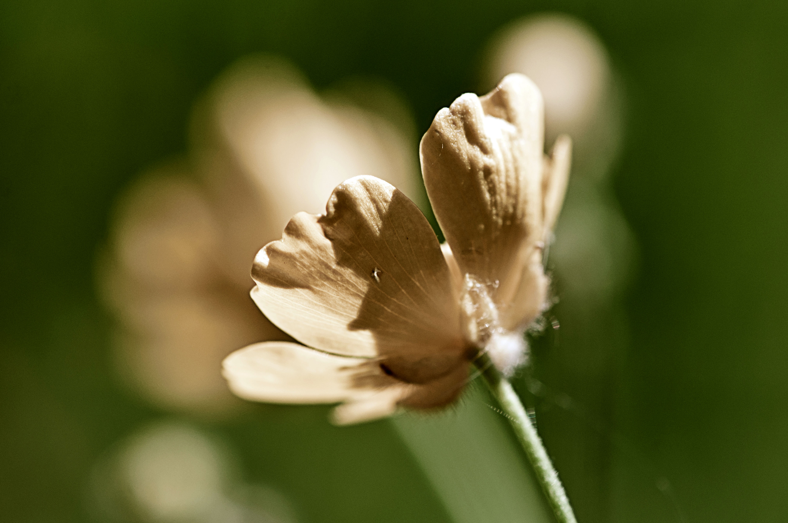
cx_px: 394
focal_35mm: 128
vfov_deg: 10.7
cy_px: 262
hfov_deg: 16.1
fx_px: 2787
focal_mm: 85
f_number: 6.3
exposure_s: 1/400
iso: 200
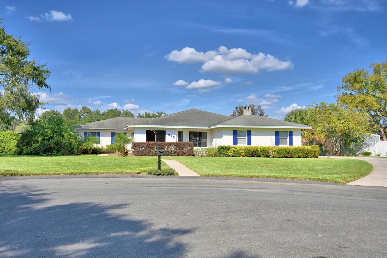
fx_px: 333
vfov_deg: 42.3
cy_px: 130
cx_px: 189
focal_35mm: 31
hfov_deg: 60.3
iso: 100
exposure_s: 1/1000
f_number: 5.6
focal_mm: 20
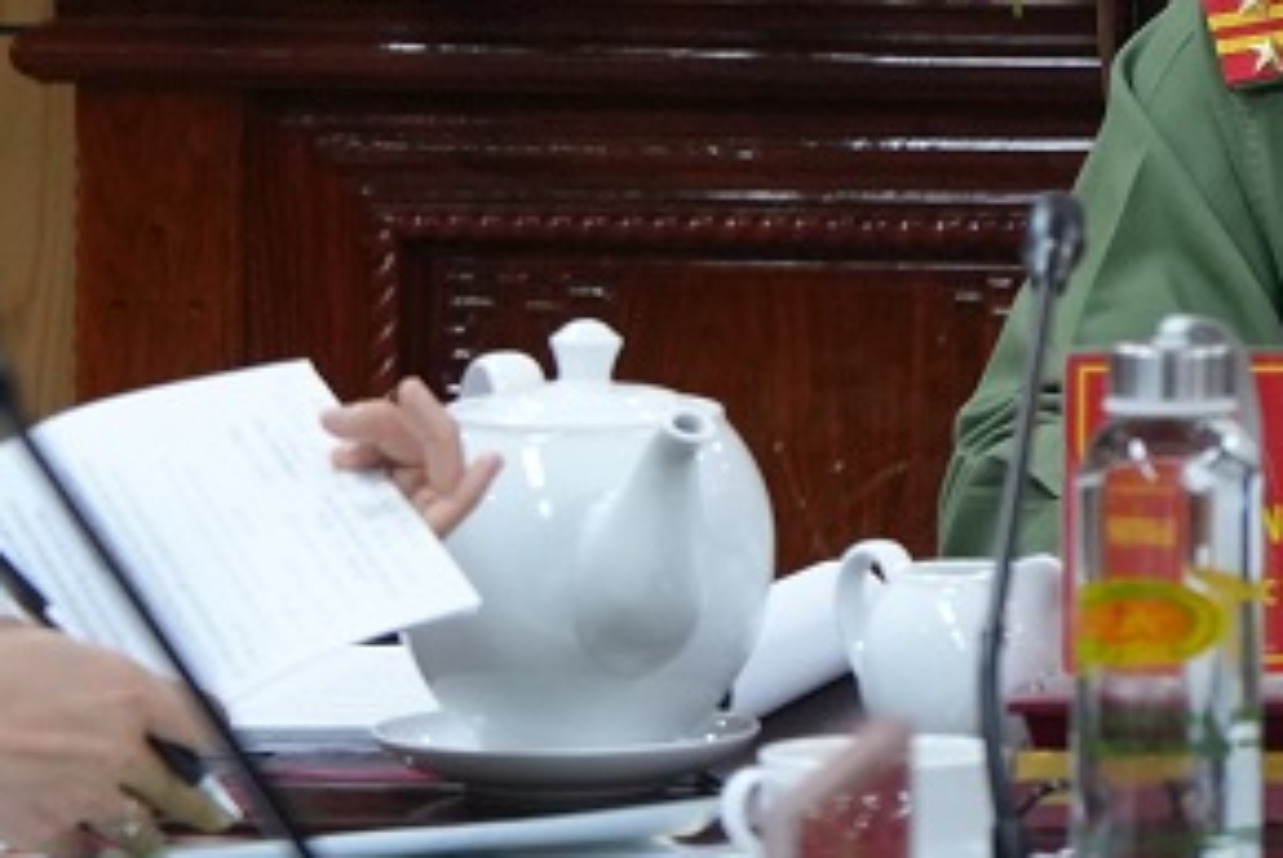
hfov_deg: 4.7
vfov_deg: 3.2
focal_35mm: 434
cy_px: -655
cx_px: 2562
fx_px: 15482
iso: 1250
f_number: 4
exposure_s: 1/125
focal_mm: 70
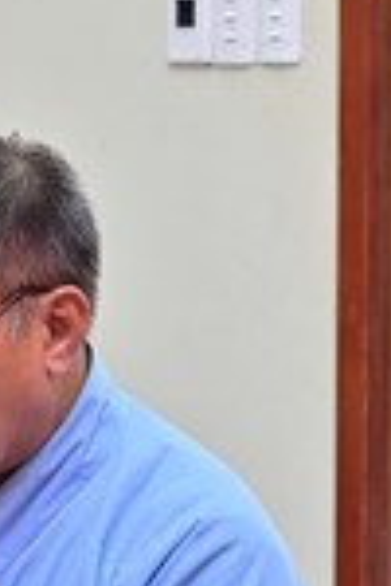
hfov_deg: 6.9
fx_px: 3242
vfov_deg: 10.3
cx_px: 282
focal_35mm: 199
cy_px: 504
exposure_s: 1/125
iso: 1000
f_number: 5
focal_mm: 46
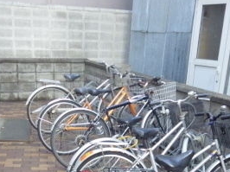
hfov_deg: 36.2
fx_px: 352
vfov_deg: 25.7
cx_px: 102
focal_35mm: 53
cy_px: 182
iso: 200
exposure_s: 1/45
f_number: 3.1
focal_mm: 4
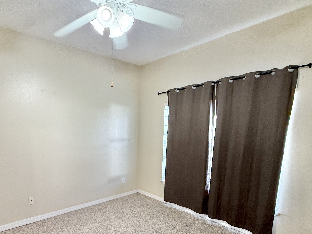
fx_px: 189
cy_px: 158
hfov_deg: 77.5
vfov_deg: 61.7
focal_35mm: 21
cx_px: 116
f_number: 2.2
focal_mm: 2.22
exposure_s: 1/120
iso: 400
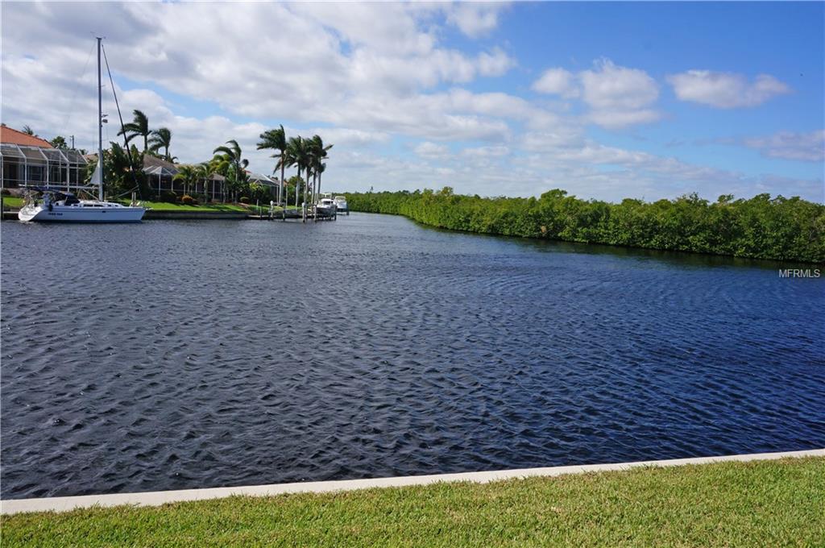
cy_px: 274
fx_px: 618
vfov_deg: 47.8
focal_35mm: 27
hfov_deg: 67.4
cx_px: 412
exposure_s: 1/125
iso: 100
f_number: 16
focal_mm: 18
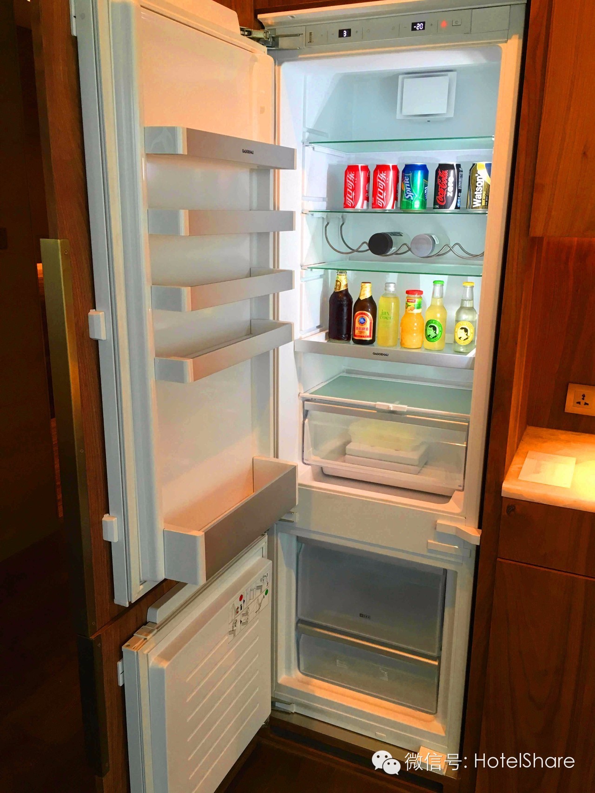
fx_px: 664
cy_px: 396
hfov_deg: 48.2
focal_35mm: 29
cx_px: 298
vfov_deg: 61.7
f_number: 2.2
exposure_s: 1/33
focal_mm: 4.15
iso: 80
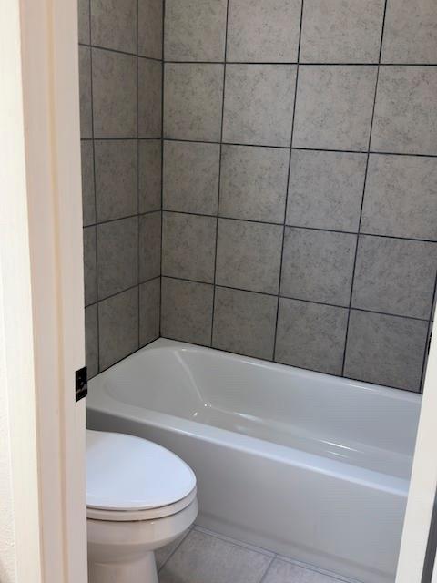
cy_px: 292
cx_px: 218
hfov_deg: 38.7
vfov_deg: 50.1
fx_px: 623
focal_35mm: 37
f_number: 1.78
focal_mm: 6.76
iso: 125
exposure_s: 1/60
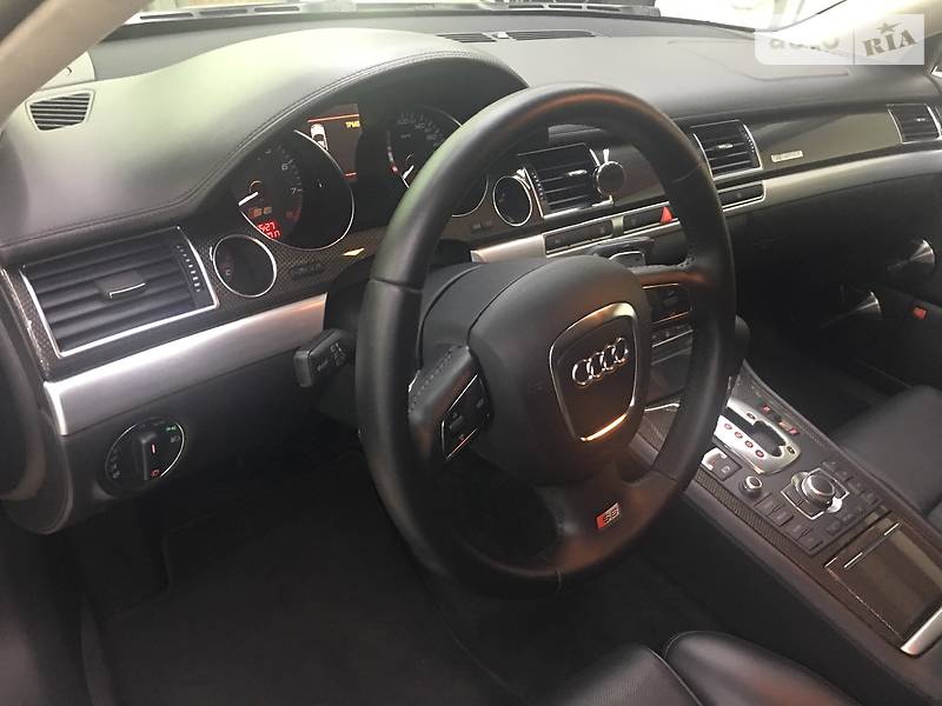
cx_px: 471
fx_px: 789
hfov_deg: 61.7
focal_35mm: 29
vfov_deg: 48.2
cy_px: 353
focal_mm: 4.2
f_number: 2.2
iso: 125
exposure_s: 1/8
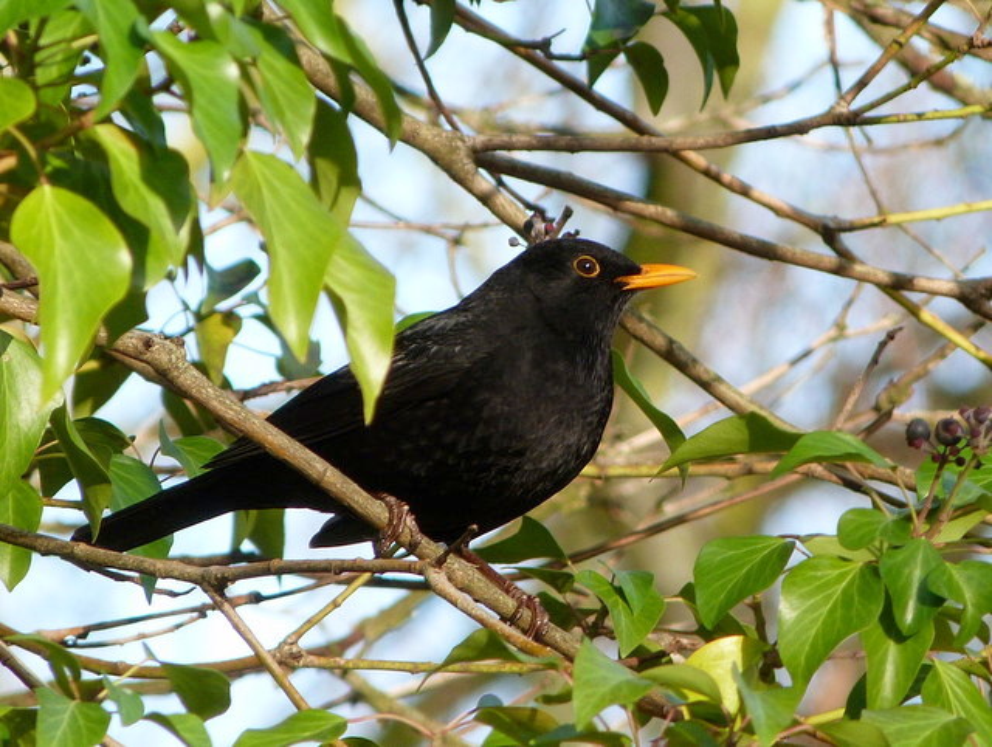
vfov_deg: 2.5
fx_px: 17220
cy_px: 374
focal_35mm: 600
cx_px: 496
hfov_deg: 3.3
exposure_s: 1/100
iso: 100
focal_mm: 108
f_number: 5.2
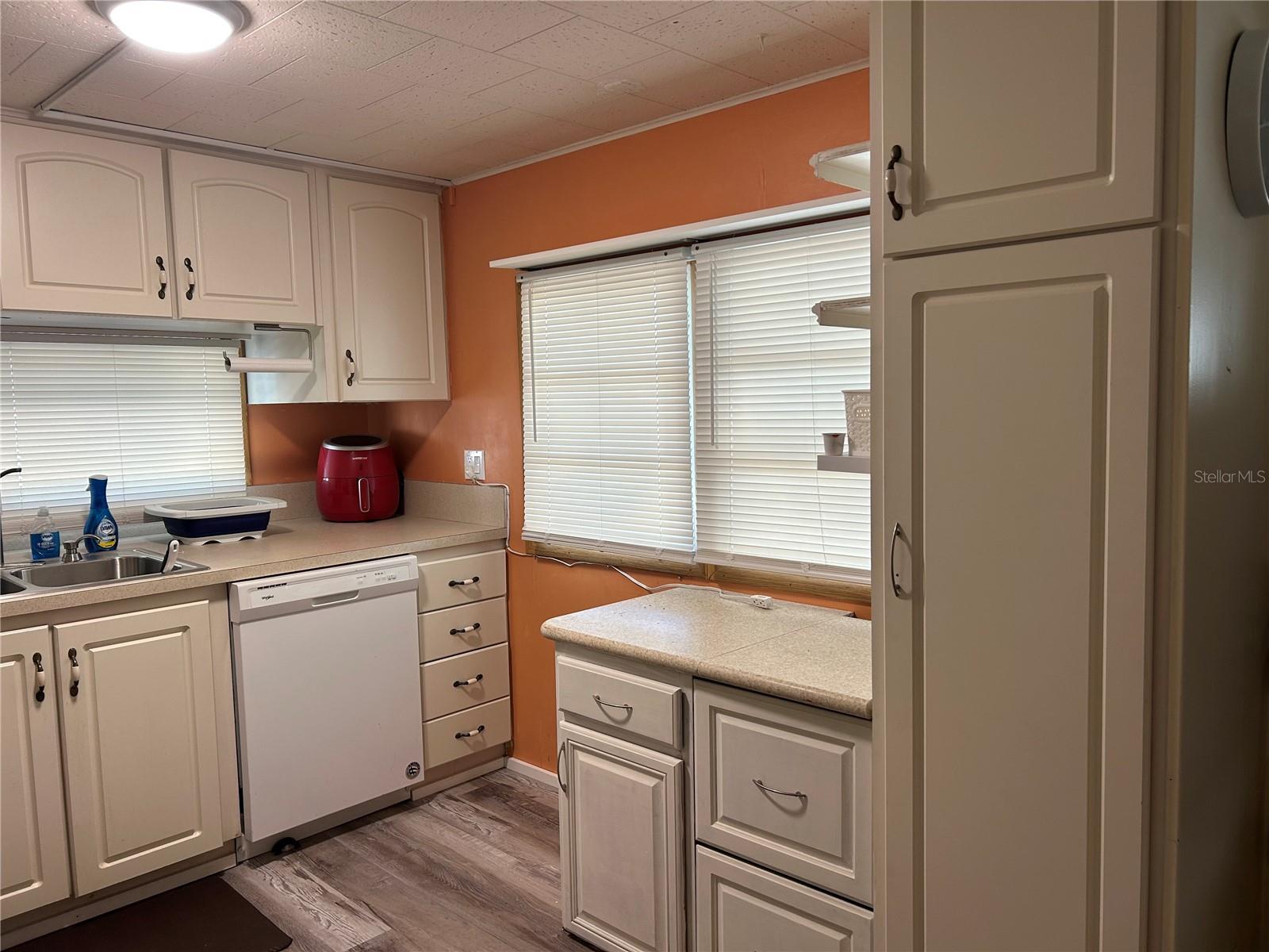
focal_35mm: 26
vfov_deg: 53.1
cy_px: 476
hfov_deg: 67.3
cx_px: 634
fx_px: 953
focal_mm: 5.7
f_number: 1.5
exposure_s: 1/60
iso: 64
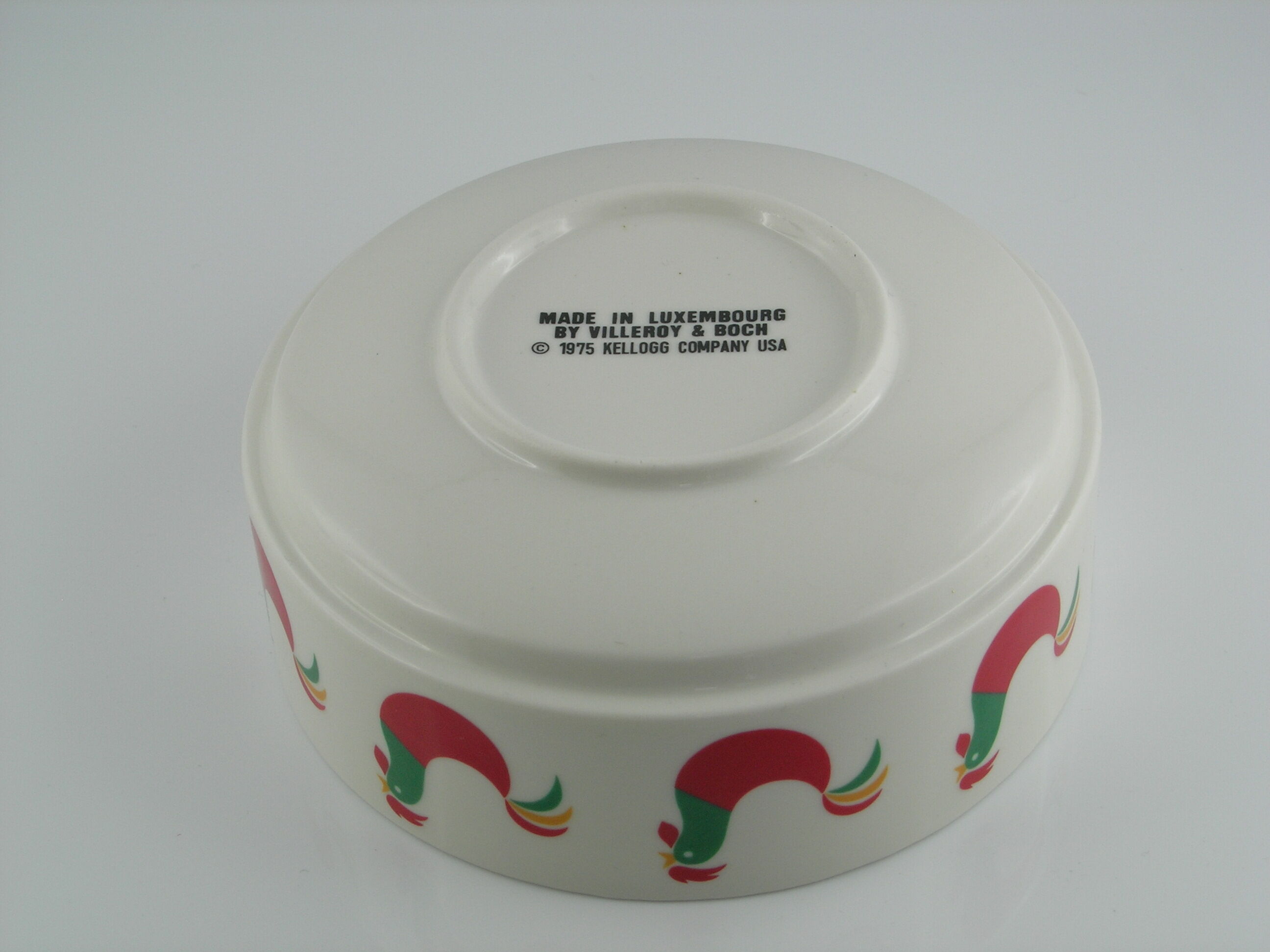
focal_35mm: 82
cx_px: 635
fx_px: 3008
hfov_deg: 23.8
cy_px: 476
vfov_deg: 18.0
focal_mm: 17
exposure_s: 1/70.6
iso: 64
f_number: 6.8
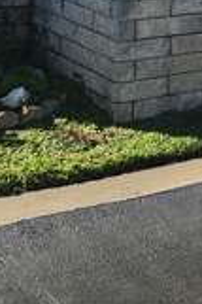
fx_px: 1004
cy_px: -183
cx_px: 323
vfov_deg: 15.5
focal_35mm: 119
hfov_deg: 11.0
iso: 20
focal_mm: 5.4
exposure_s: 1/1192
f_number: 1.8
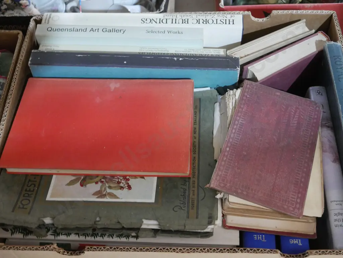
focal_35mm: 48
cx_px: 172
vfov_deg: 30.3
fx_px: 476
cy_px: 129
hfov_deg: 39.6
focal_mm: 24
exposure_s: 1/25
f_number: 5.2
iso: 3200
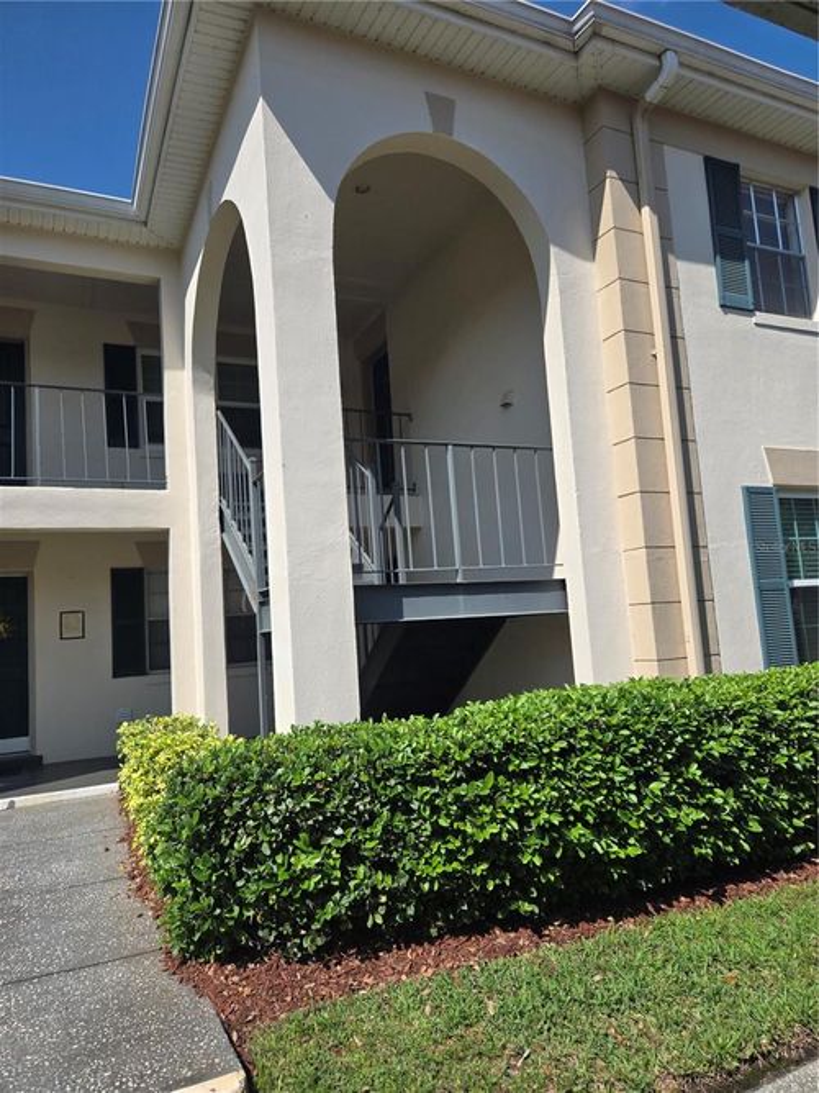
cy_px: 546
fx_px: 726
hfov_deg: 58.9
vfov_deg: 73.9
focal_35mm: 23
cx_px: 410
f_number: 1.8
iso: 40
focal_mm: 5.4
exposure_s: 1/2921
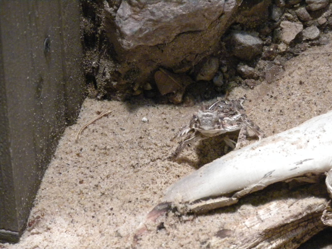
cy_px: 124
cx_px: 166
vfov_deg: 6.2
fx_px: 2283
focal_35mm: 238
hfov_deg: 8.3
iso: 800
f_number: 5.2
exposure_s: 1/152
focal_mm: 42.1
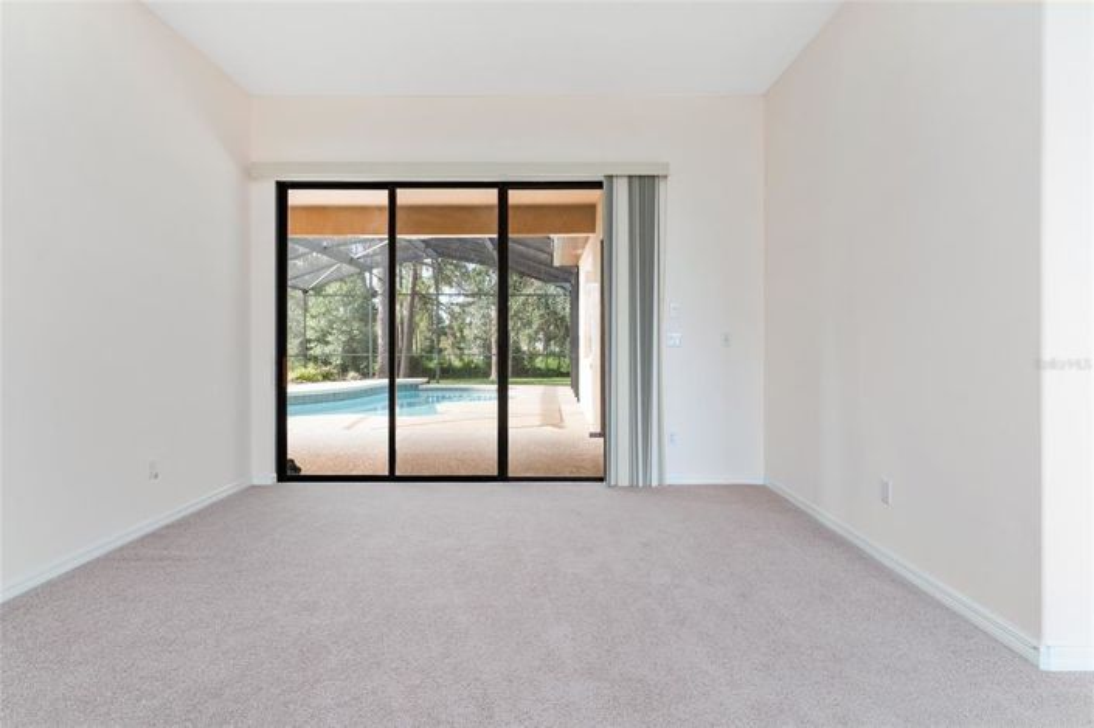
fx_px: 586
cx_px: 547
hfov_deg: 86.0
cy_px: 364
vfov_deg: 63.7
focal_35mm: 19
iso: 320
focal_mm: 19.3
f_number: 7.1
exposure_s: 1/6
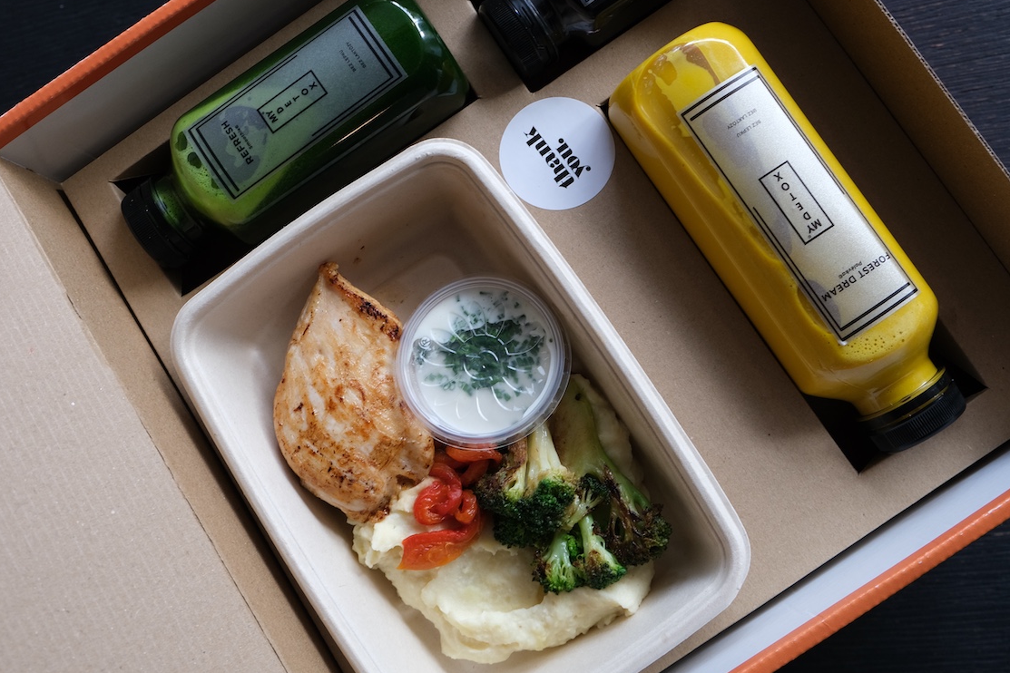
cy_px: 271
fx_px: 1038
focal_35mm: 37
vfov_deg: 35.8
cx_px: 480
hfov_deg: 51.9
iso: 400
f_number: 4
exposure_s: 1/60
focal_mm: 19.6
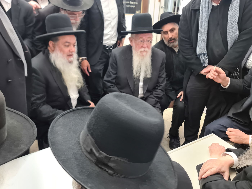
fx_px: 182
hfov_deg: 69.4
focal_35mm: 25
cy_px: 94
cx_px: 126
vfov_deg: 54.9
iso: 80
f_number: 1.8
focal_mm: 7
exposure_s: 1/50
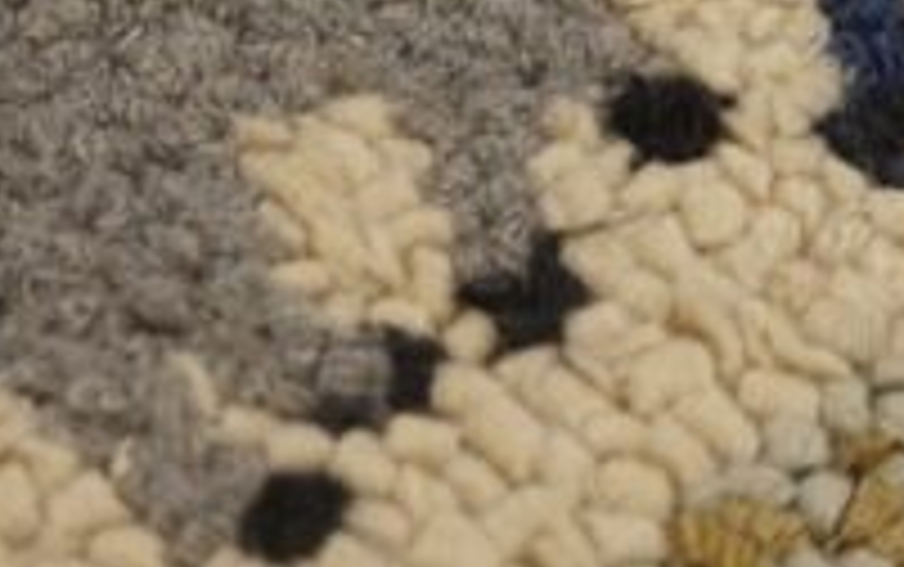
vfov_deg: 14.4
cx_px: 468
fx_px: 2244
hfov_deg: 22.8
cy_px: 245
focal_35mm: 91
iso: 1000
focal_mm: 20
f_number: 4
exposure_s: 1/60
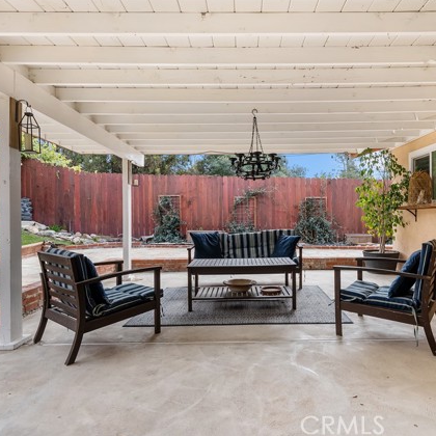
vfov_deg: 69.6
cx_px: 253
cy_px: 219
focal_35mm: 22
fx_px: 313
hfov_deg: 69.2
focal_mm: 17
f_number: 9
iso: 250
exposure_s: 1/30
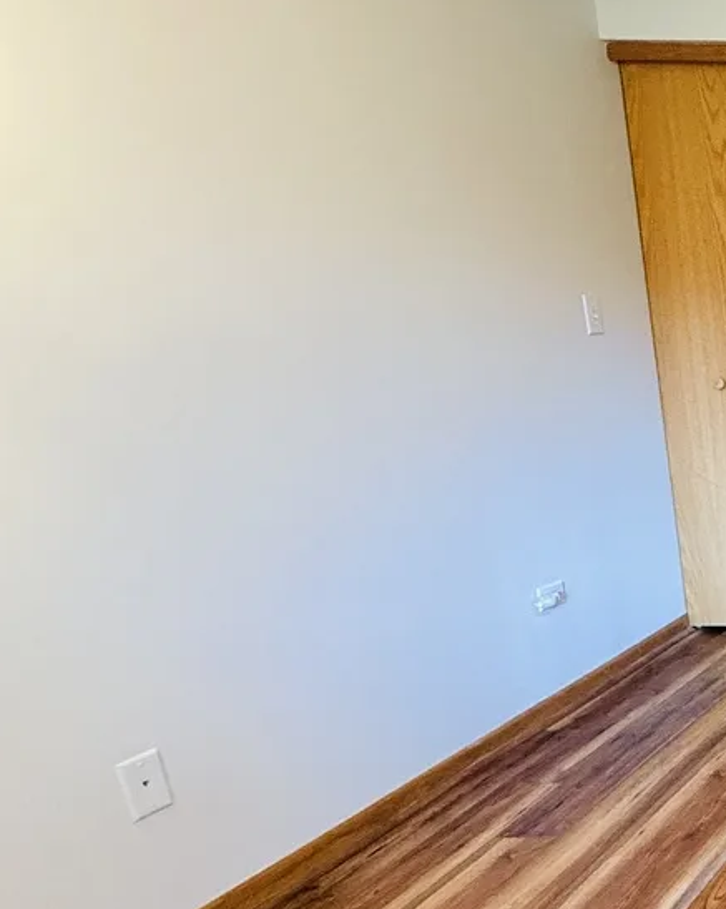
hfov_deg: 25.3
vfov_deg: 50.0
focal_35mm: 36
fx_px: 968
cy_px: 543
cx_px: 1190
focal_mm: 2.22
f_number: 2.2
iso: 500
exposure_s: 1/60
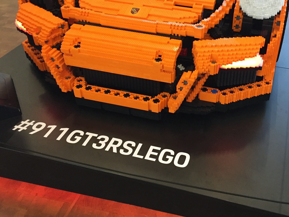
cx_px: 191
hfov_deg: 47.1
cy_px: 78
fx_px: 326
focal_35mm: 39
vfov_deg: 36.6
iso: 250
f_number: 2.2
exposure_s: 1/33
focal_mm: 4.15
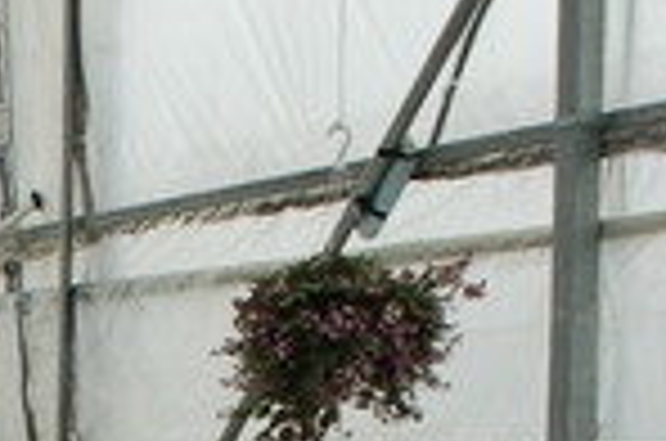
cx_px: -351
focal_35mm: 182
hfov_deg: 10.9
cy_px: 909
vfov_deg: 7.2
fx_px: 3360
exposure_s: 1/200
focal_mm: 28
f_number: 7.1
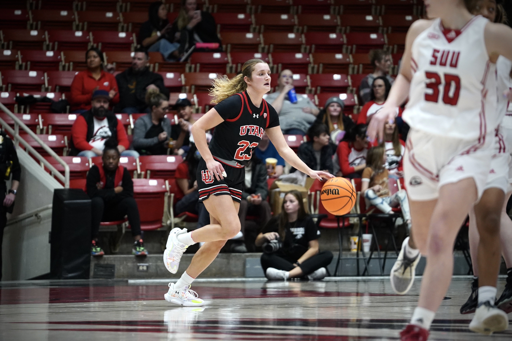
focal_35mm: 200
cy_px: 170
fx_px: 2844
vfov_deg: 6.9
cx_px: 256
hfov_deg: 10.3
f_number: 4
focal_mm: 200
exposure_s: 1/800
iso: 4000
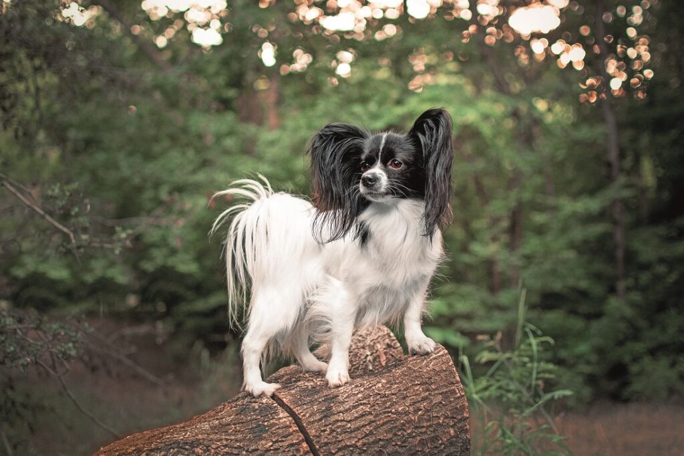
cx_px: 342
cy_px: 228
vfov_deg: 26.0
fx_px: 988
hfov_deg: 38.2
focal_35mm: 52
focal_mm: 35
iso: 1250
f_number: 1.8
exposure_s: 1/250
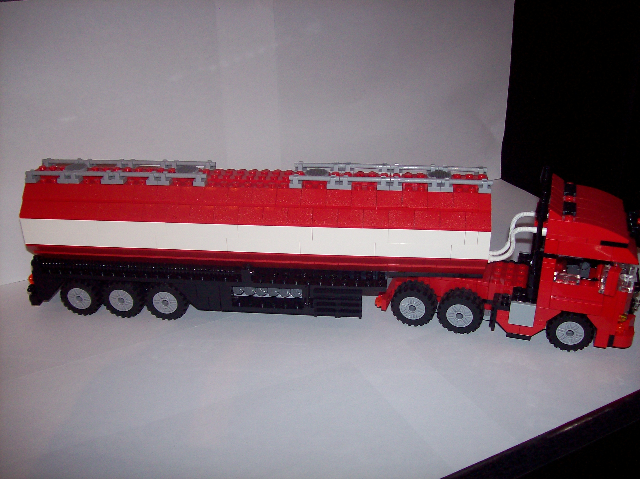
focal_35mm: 36
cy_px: 240
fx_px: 665
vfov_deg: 39.6
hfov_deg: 51.4
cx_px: 320
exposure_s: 1/64
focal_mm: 6
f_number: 2.7
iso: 80
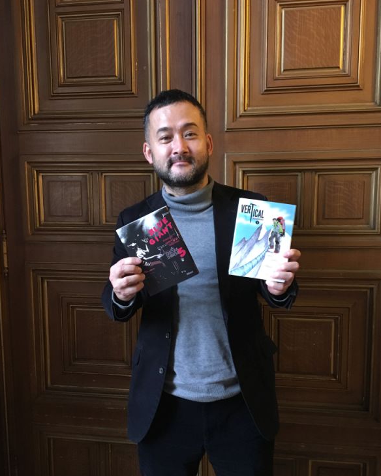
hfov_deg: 47.1
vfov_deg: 57.2
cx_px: 189
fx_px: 437
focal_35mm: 31
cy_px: 246
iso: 200
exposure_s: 1/20
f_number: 2.2
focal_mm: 4.15
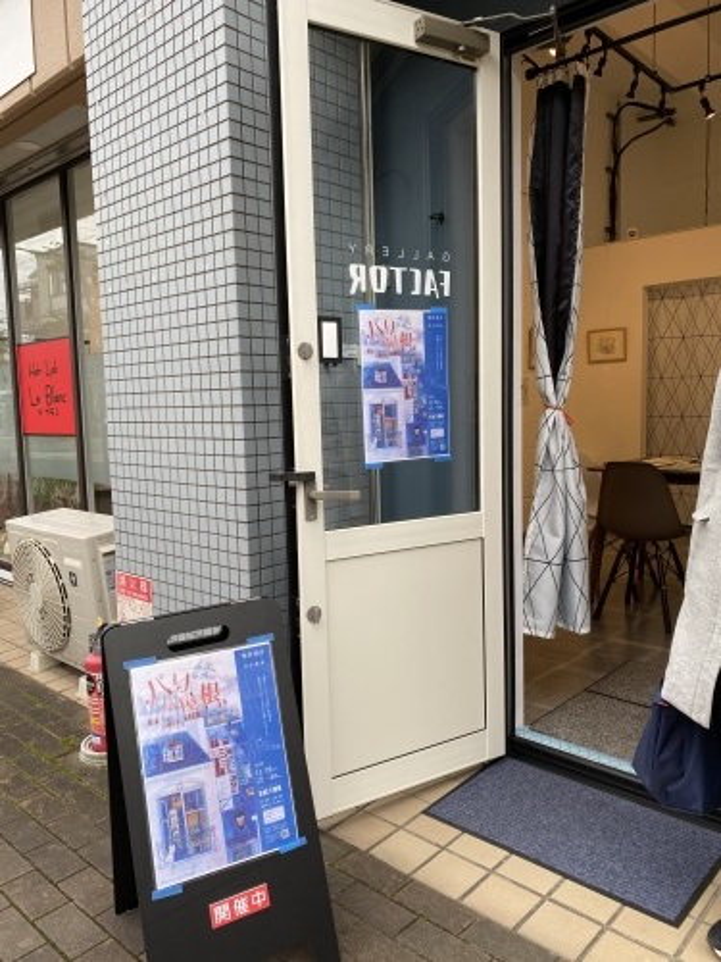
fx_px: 722
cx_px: 360
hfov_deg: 53.1
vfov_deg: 67.3
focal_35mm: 26
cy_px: 481
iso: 50
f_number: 1.8
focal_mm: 4.25
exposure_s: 1/122
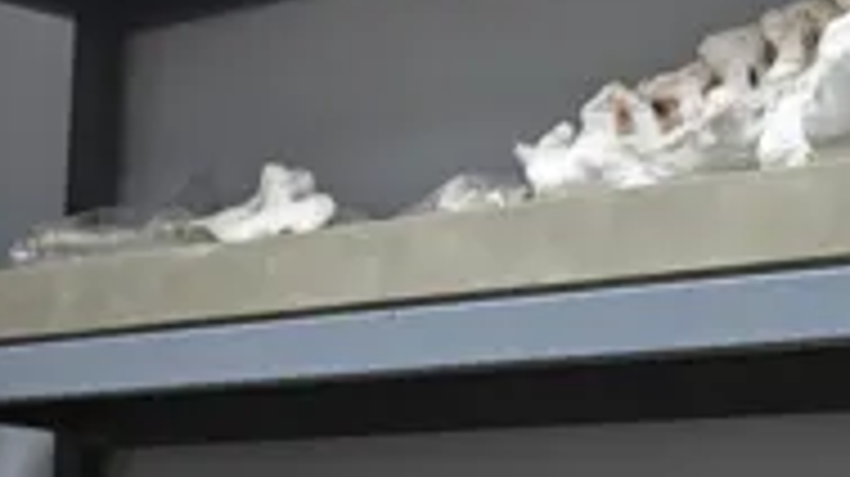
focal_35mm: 122
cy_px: 1148
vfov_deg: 8.9
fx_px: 2748
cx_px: 27
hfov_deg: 17.2
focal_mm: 5.59
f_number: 1.8
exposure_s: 1/50
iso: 125
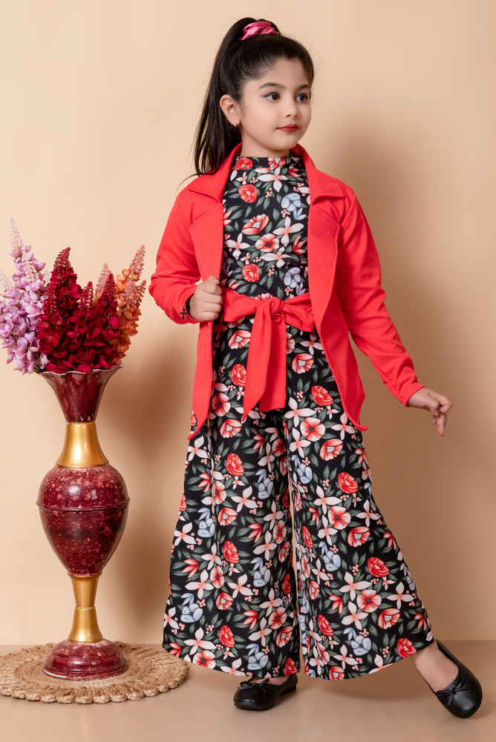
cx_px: 248
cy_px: 371
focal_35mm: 62
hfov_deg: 21.9
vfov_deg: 32.4
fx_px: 1279
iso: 320
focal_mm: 62
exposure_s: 1/160
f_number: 13
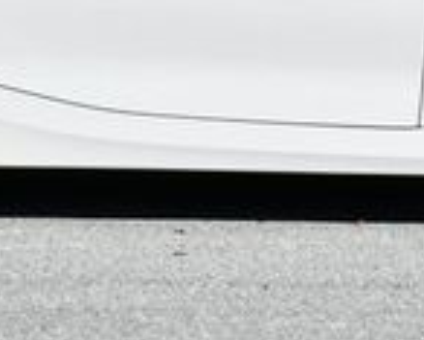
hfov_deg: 5.9
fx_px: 4144
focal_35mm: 330
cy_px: -244
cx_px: 212
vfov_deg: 4.6
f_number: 9
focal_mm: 40
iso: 100
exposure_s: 1/320
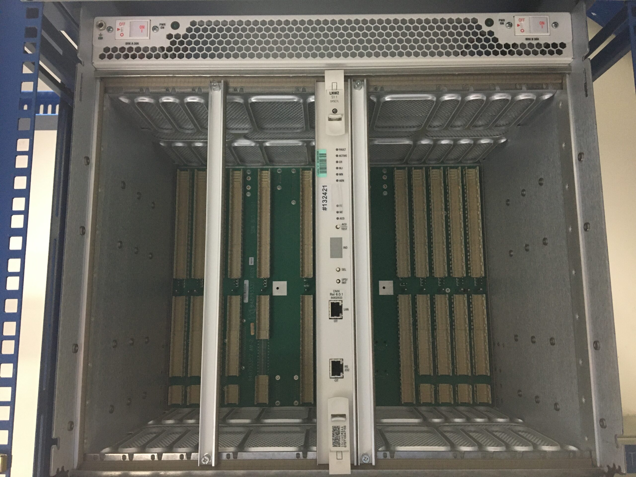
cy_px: 238
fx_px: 533
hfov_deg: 61.7
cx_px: 318
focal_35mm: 29
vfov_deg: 48.2
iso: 200
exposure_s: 1/33
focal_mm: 4.15
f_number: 2.2
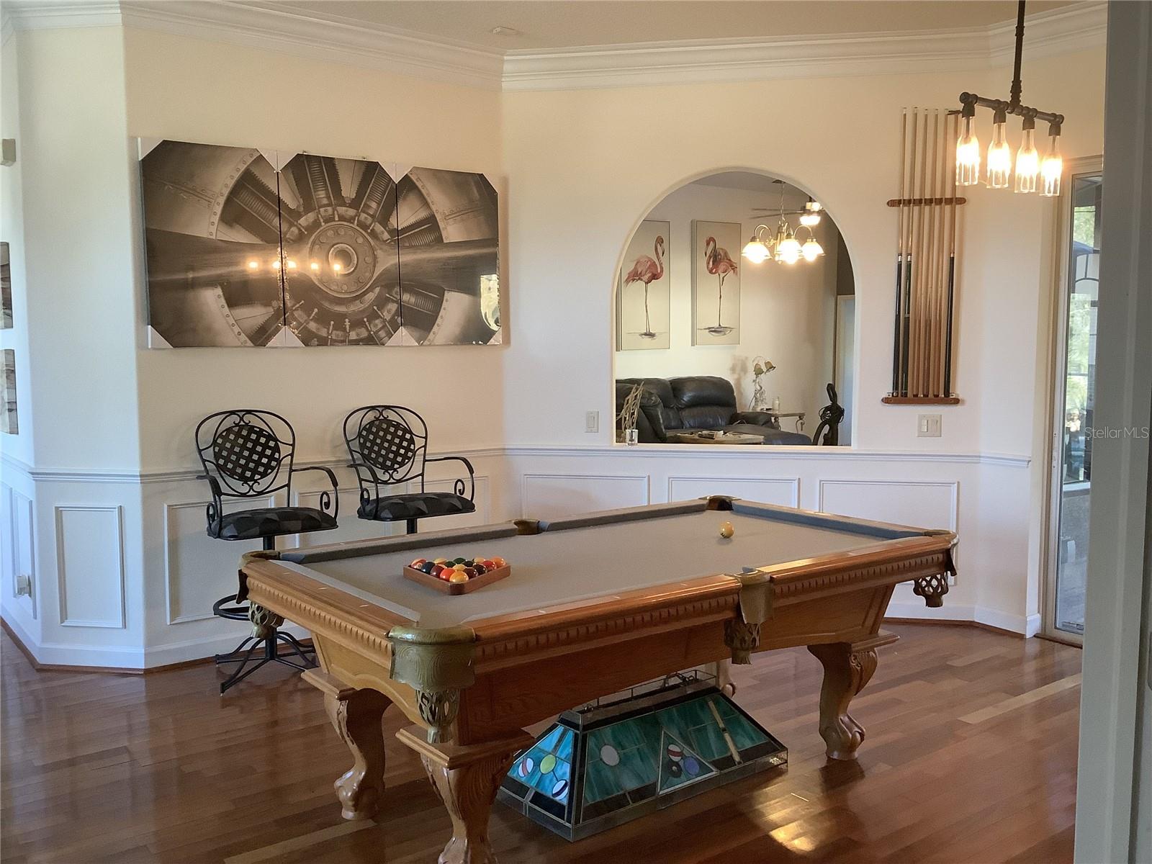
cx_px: 576
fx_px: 1032
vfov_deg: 45.4
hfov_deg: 58.4
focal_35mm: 31
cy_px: 432
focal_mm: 3.3
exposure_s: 1/60
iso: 320
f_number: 2.4
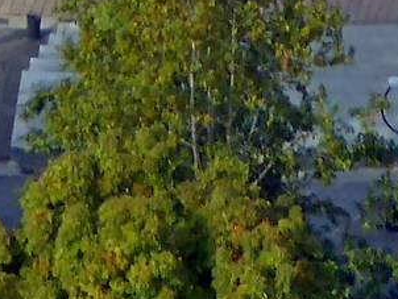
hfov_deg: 3.8
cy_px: -830
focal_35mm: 516
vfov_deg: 2.8
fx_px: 5937
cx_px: 344
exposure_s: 1/60
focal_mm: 11.7
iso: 100
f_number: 4.4
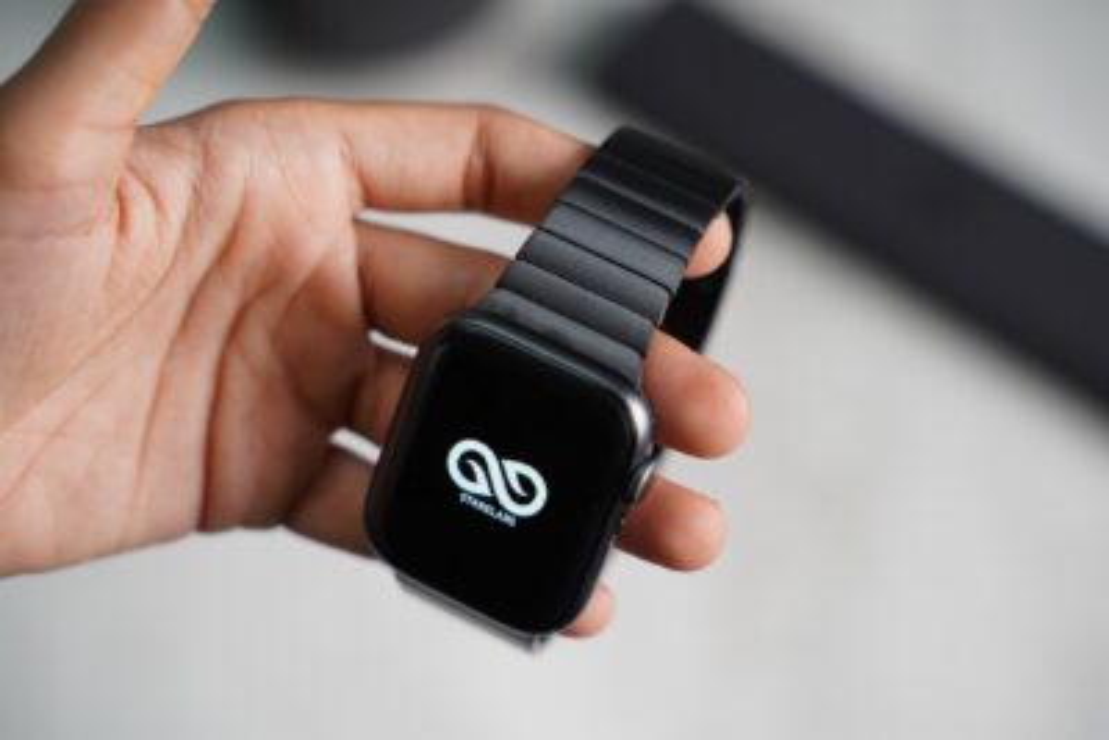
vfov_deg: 18.2
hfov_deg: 27.0
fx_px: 2311
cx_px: 554
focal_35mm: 75
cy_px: 370
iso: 800
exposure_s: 1/80
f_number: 4
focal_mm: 75
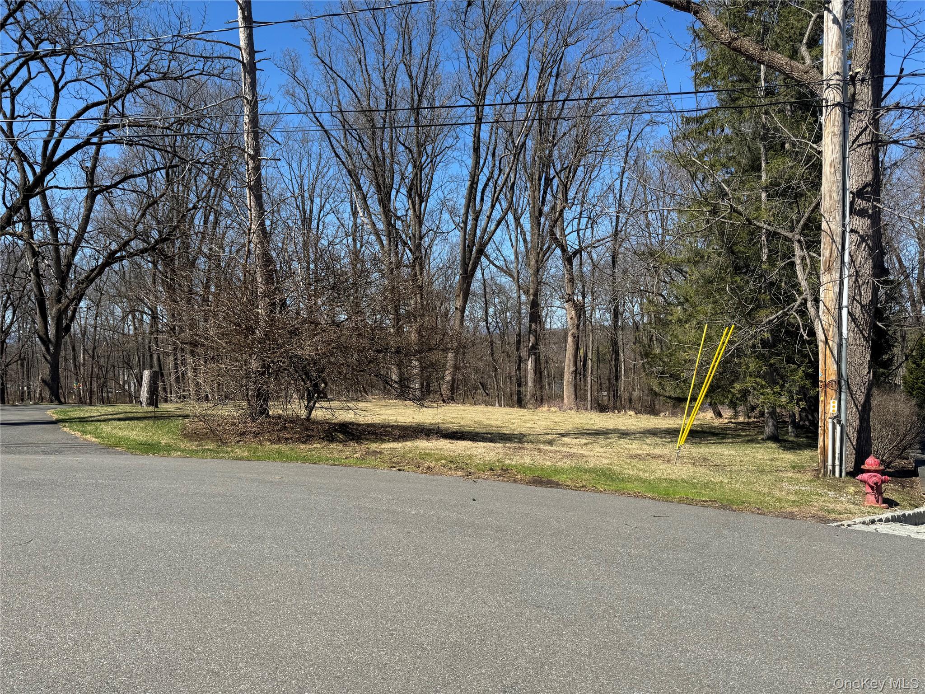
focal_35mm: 24
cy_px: 347
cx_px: 462
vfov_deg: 56.8
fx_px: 641
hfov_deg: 71.6
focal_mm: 6.76
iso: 80
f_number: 1.78
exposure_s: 1/3247
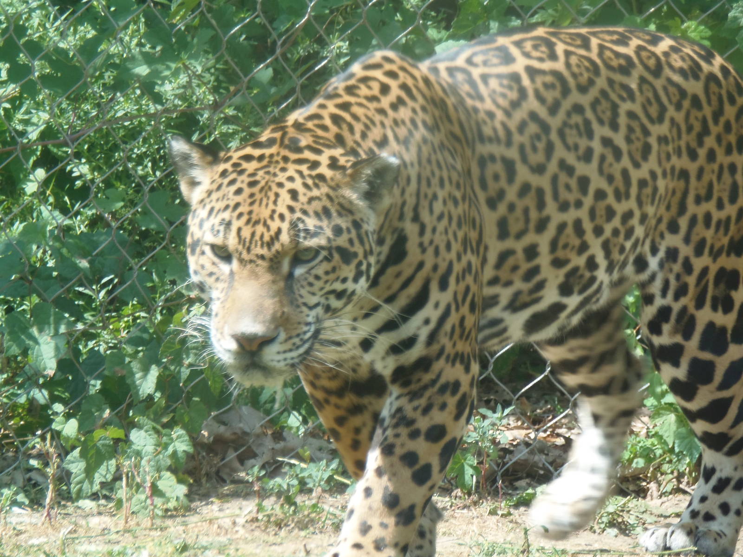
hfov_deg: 5.2
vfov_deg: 3.9
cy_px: 278
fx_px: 8242
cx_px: 372
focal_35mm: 384
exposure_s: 1/100
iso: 125
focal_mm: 71.1
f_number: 5
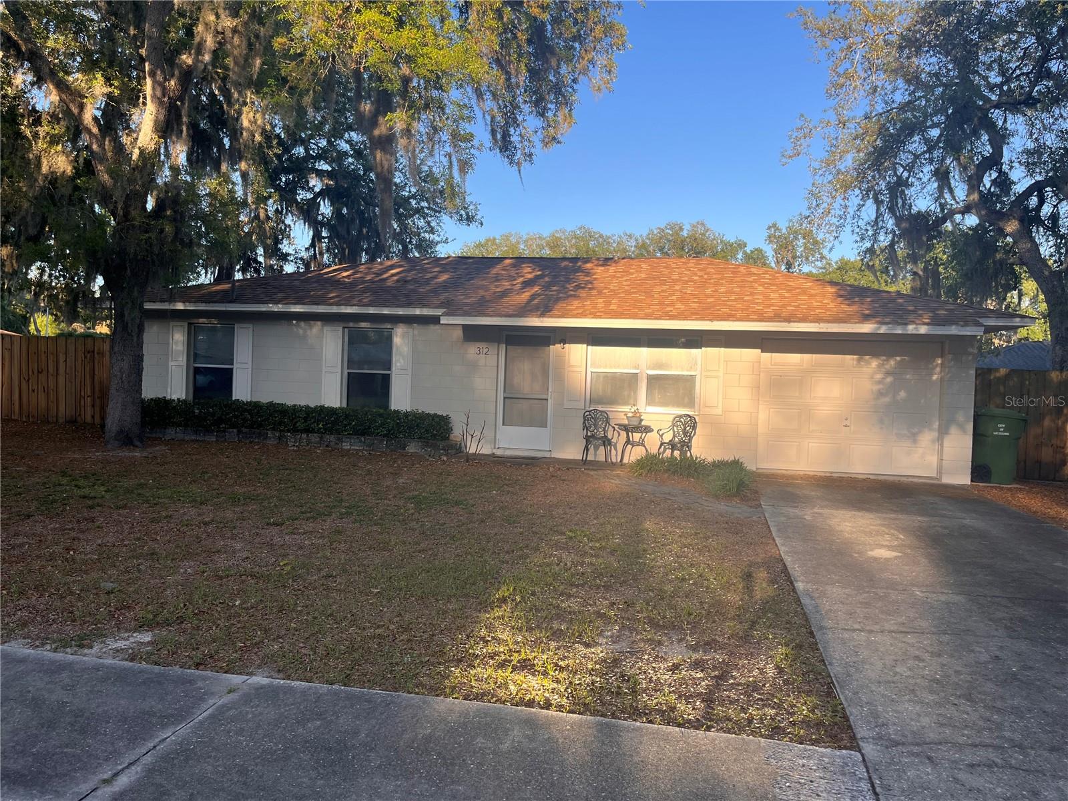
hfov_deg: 67.3
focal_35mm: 26
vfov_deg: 53.1
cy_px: 400
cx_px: 534
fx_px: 802
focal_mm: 5.1
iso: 50
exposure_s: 1/983
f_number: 1.6
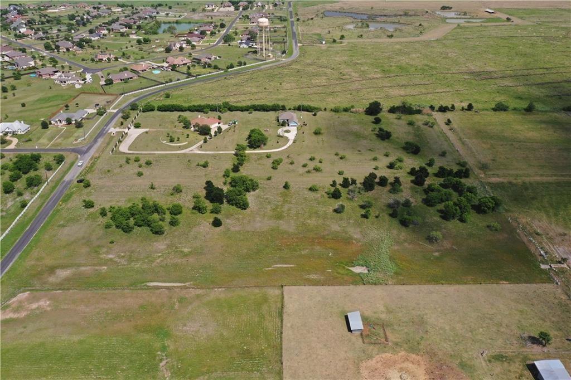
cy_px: 190
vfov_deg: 46.4
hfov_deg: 65.5
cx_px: 286
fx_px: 444
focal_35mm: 28
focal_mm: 10.26
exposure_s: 1/500
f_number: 6.3
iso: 100
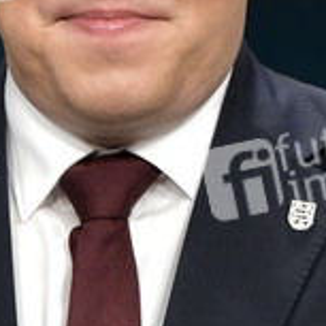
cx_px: 117
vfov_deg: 19.3
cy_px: 64
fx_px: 948
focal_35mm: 89
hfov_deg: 19.5
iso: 2000
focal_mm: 40
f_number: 5.6
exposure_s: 1/200
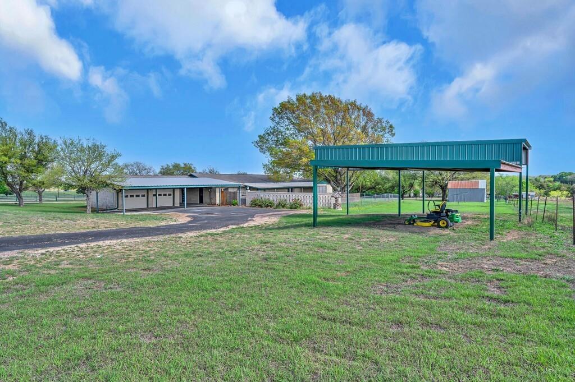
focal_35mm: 20
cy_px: 191
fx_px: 327
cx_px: 288
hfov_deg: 82.6
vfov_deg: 60.6
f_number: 9
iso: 100
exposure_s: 1/200
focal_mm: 20.5
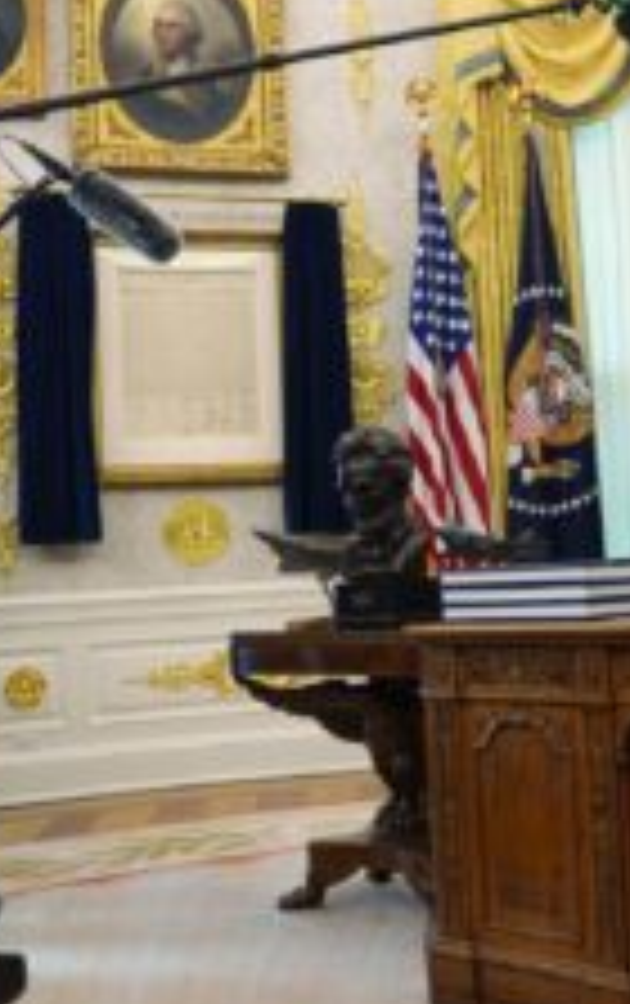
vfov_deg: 43.4
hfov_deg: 28.0
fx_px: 1260
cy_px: 477
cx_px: 374
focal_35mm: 46
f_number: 4.5
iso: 4000
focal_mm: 24
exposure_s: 1/160
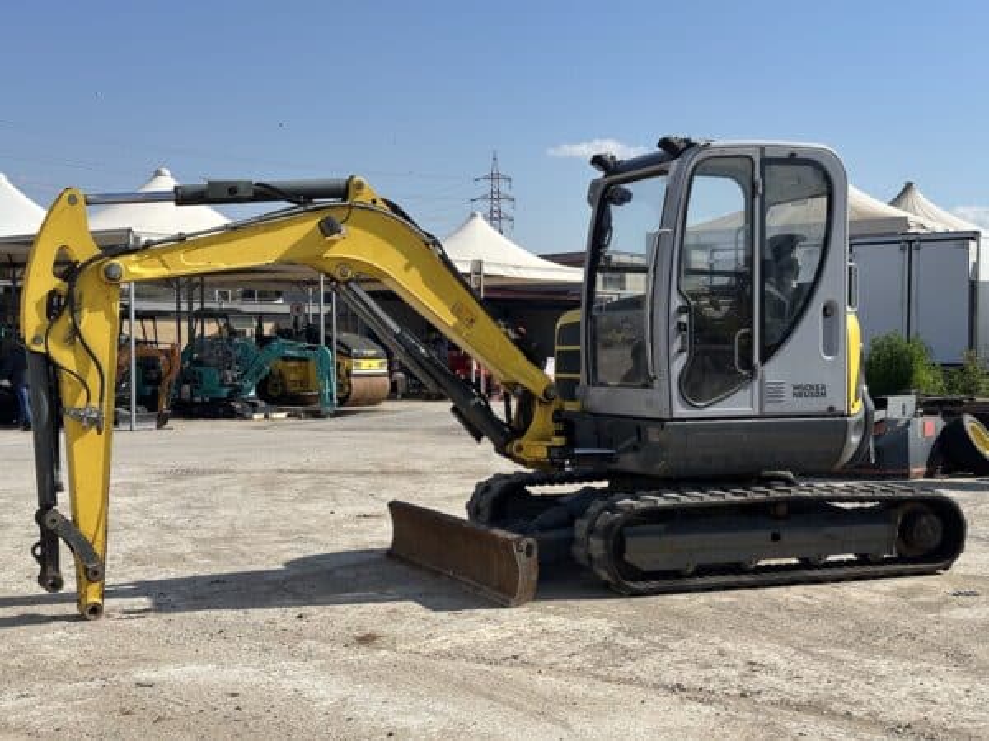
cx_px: 494
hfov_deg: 39.7
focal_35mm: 48
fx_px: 1371
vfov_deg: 30.3
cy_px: 370
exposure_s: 1/5000
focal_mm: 6.86
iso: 64
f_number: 1.78
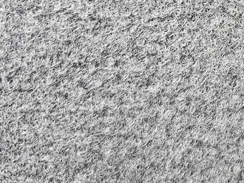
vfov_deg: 13.9
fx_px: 705
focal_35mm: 100
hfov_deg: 17.8
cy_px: -92
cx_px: 356
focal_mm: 6.3
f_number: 1.7
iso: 500
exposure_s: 1/60
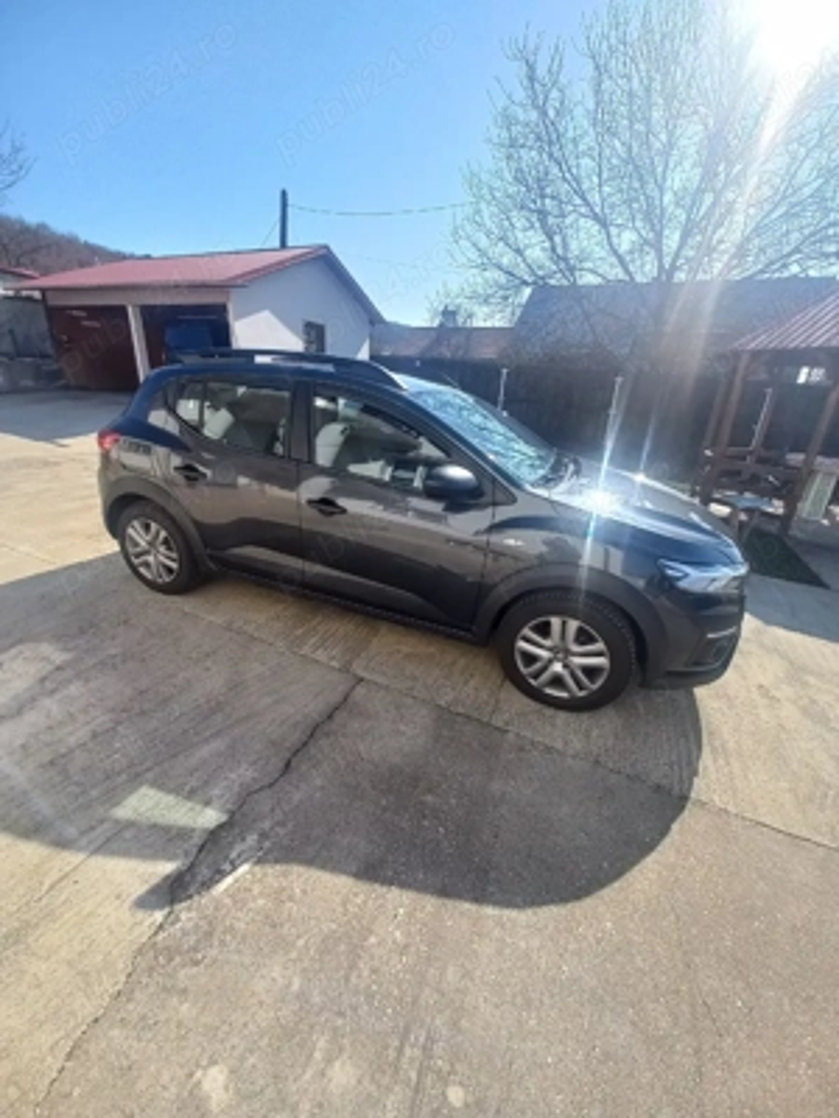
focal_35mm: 13
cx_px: 420
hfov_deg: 89.9
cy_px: 559
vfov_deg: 106.2
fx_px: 420
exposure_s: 1/833
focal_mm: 1.42
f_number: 2.2
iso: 40
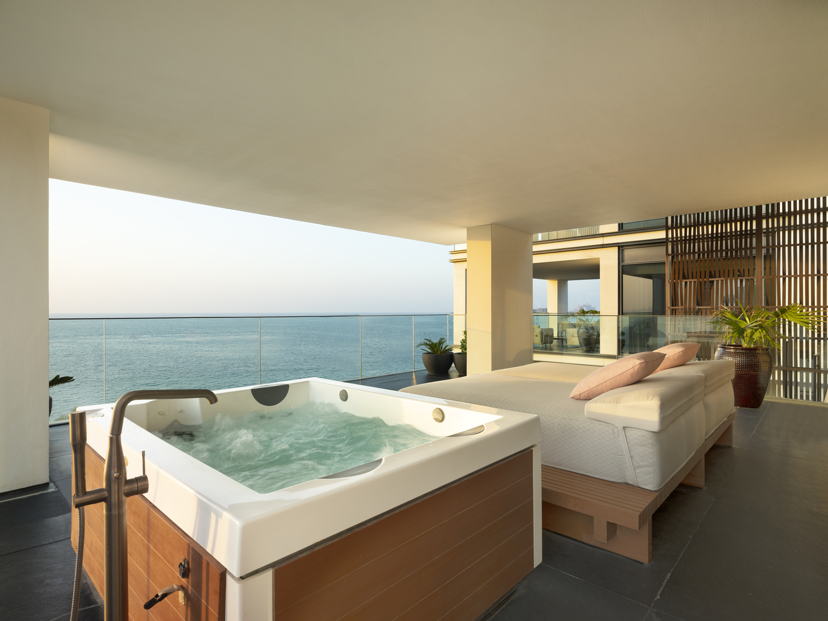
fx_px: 431
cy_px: 310
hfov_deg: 87.8
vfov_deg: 71.6
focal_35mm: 18
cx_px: 414
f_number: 11
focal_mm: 23
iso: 200
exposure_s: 1/13
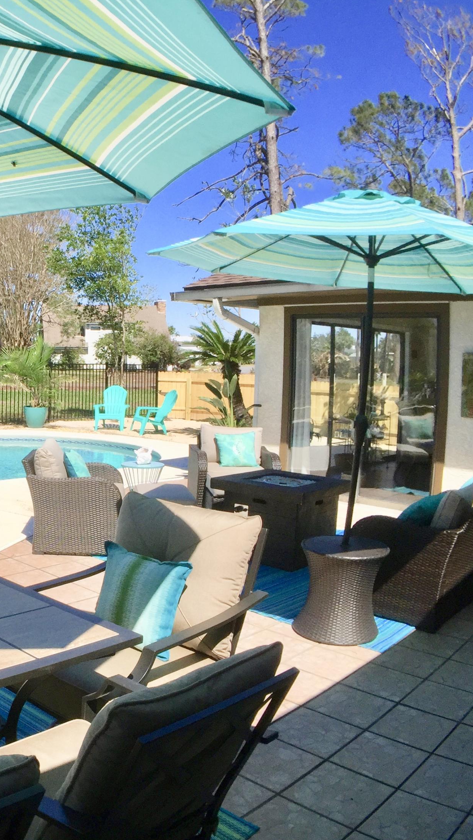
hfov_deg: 25.5
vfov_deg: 47.4
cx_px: -59
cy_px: 420
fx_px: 959
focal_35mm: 43
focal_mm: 4.15
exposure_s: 1/2475
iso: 32
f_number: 2.2
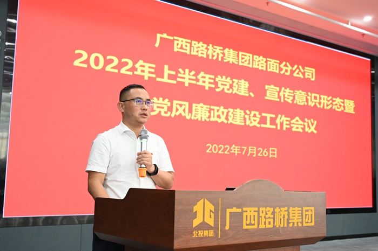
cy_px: 126
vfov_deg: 32.6
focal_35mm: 41
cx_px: 189
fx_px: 430
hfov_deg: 47.4
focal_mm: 41
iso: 3200
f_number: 4.5
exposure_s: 1/80
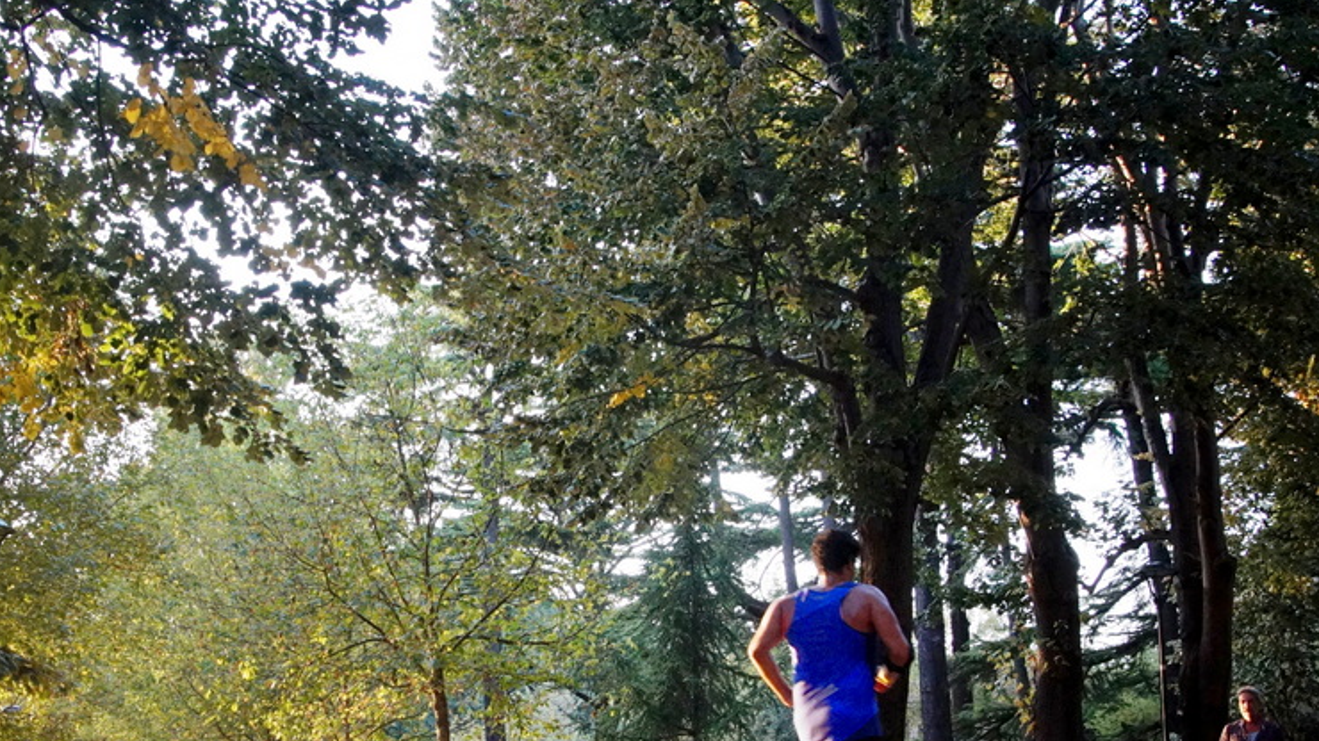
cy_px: 576
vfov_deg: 25.1
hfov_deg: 43.3
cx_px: 463
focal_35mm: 47
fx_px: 1641
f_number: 5.6
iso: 800
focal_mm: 17
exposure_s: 1/125
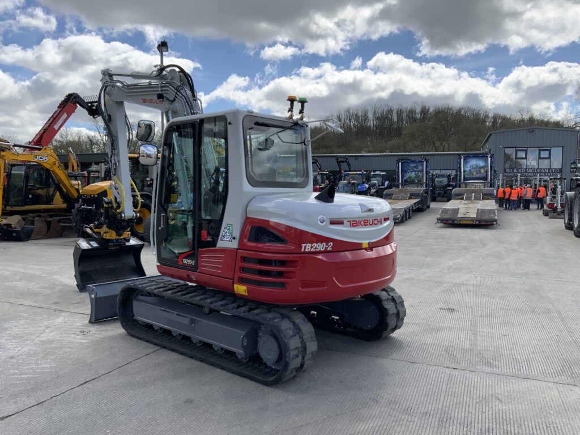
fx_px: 486
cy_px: 218
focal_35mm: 29
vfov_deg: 48.2
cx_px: 290
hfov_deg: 61.7
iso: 16
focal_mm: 3
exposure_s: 1/1730
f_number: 1.8
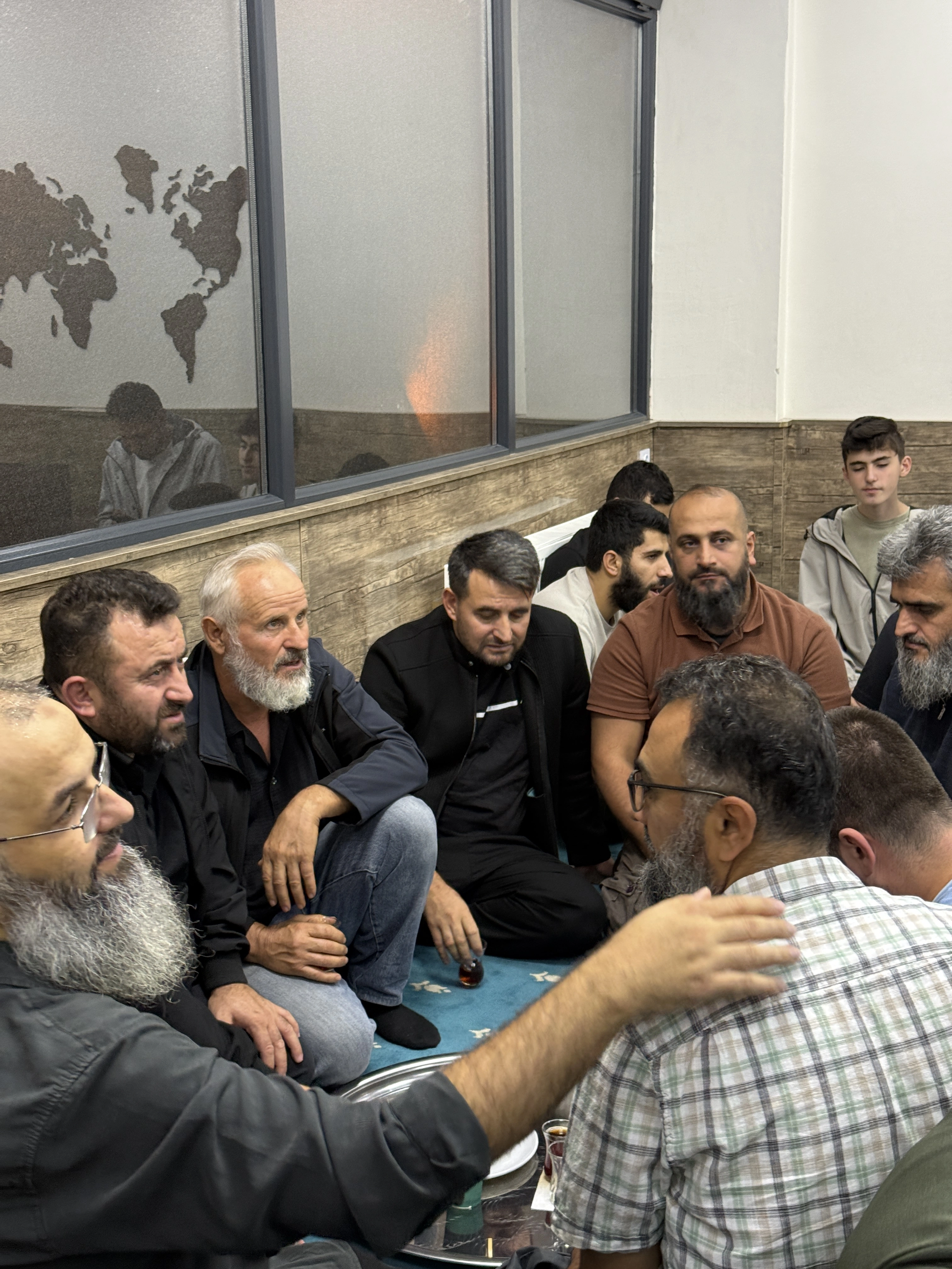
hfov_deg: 30.3
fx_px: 1760
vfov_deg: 39.7
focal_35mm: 48
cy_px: 634
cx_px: 476
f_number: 1.78
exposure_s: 1/50
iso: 200
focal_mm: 6.76
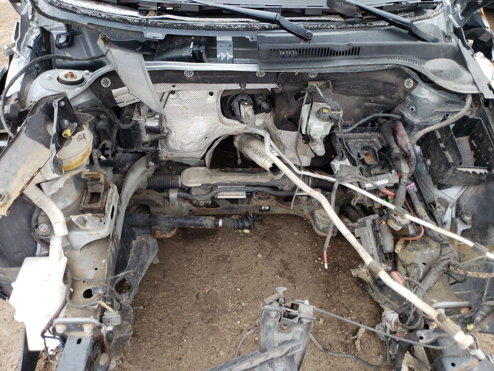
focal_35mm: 26
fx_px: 371
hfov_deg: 67.3
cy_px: 186
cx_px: 247
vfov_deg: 53.1
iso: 50
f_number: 1.5
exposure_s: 1/185
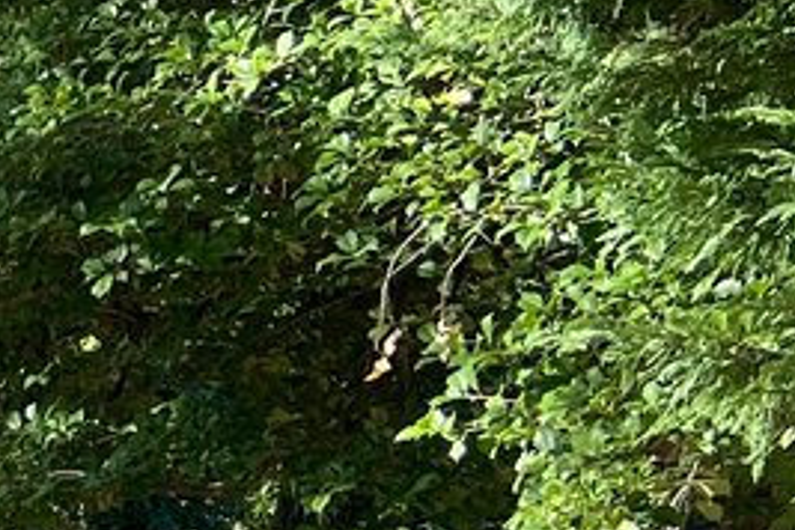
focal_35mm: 153
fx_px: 3378
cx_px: -1398
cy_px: 395
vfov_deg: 9.0
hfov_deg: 10.5
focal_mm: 5.7
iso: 50
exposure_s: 1/427
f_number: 1.5
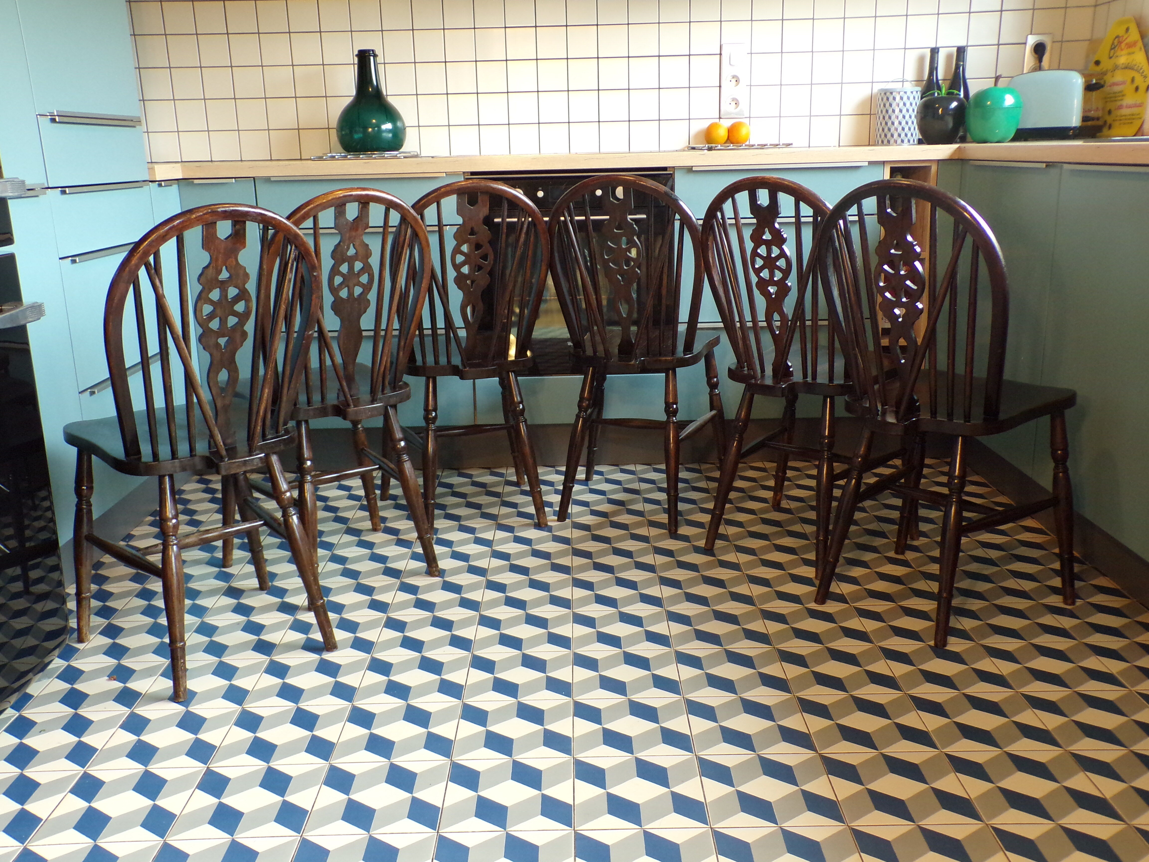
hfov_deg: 56.8
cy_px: 431
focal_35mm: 32
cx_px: 574
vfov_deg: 44.2
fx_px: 1062
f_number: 3.2
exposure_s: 1/17
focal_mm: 5.8
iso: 237
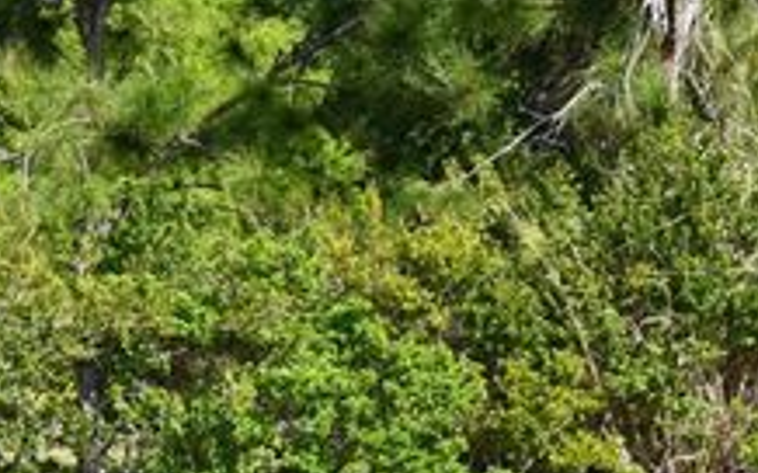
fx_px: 3717
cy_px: 518
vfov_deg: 7.2
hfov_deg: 11.3
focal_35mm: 180
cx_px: 1064
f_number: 8
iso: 125
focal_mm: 30
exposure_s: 1/250
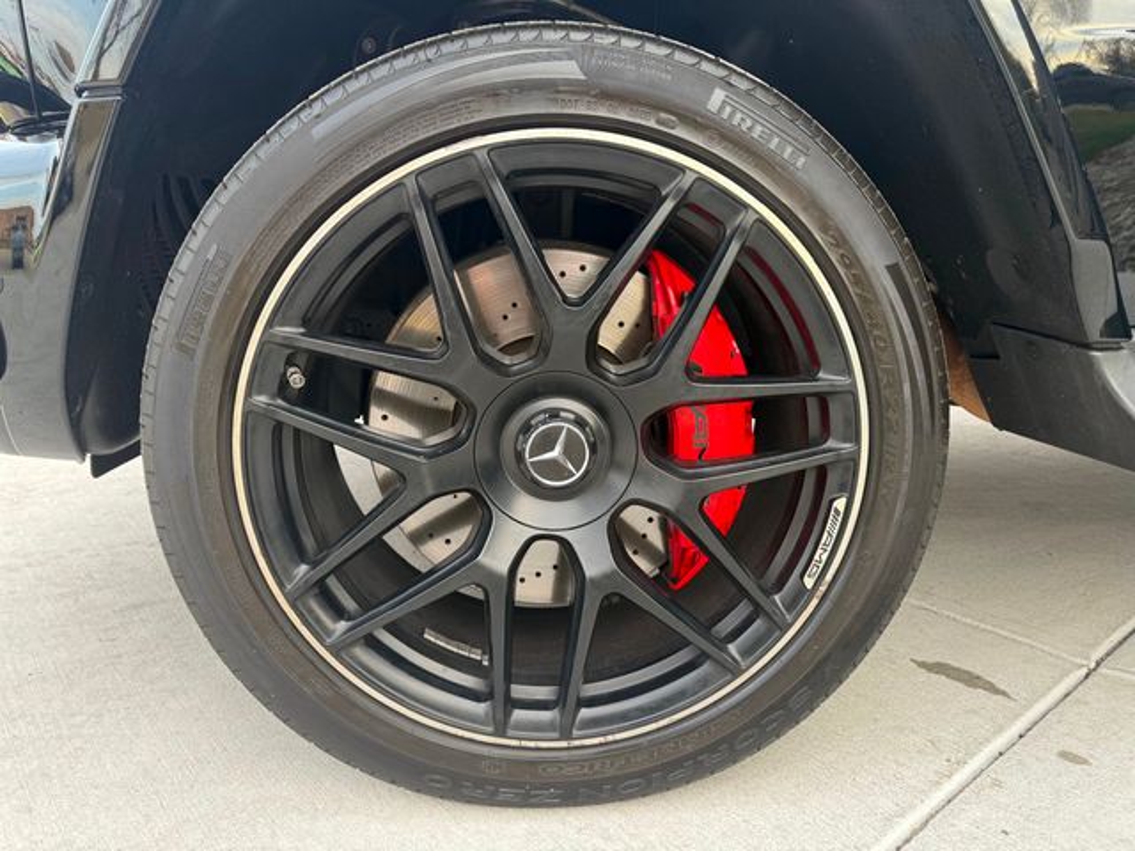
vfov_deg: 56.8
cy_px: 426
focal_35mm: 24
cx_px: 568
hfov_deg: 71.6
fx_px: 787
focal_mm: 6.76
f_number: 1.78
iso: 100
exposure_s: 1/121
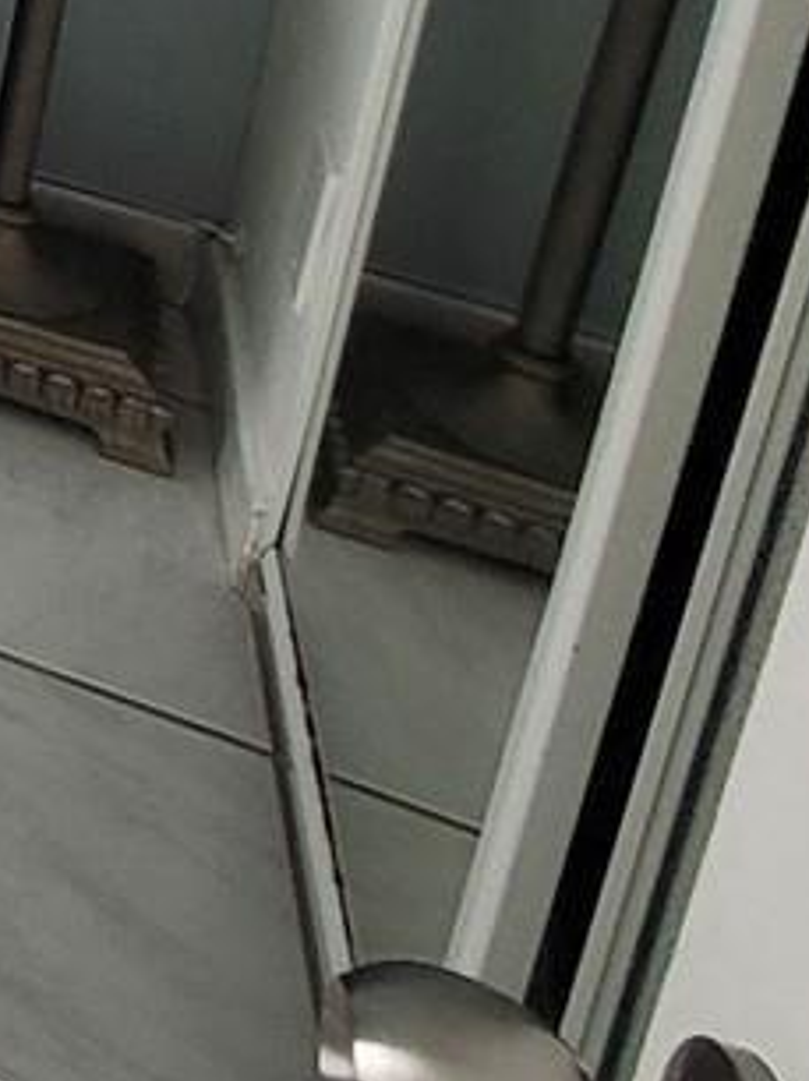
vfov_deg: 21.4
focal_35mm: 68
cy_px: -742
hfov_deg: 10.3
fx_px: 2122
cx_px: -1851
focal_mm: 2.2
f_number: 2.2
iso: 125
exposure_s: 1/60
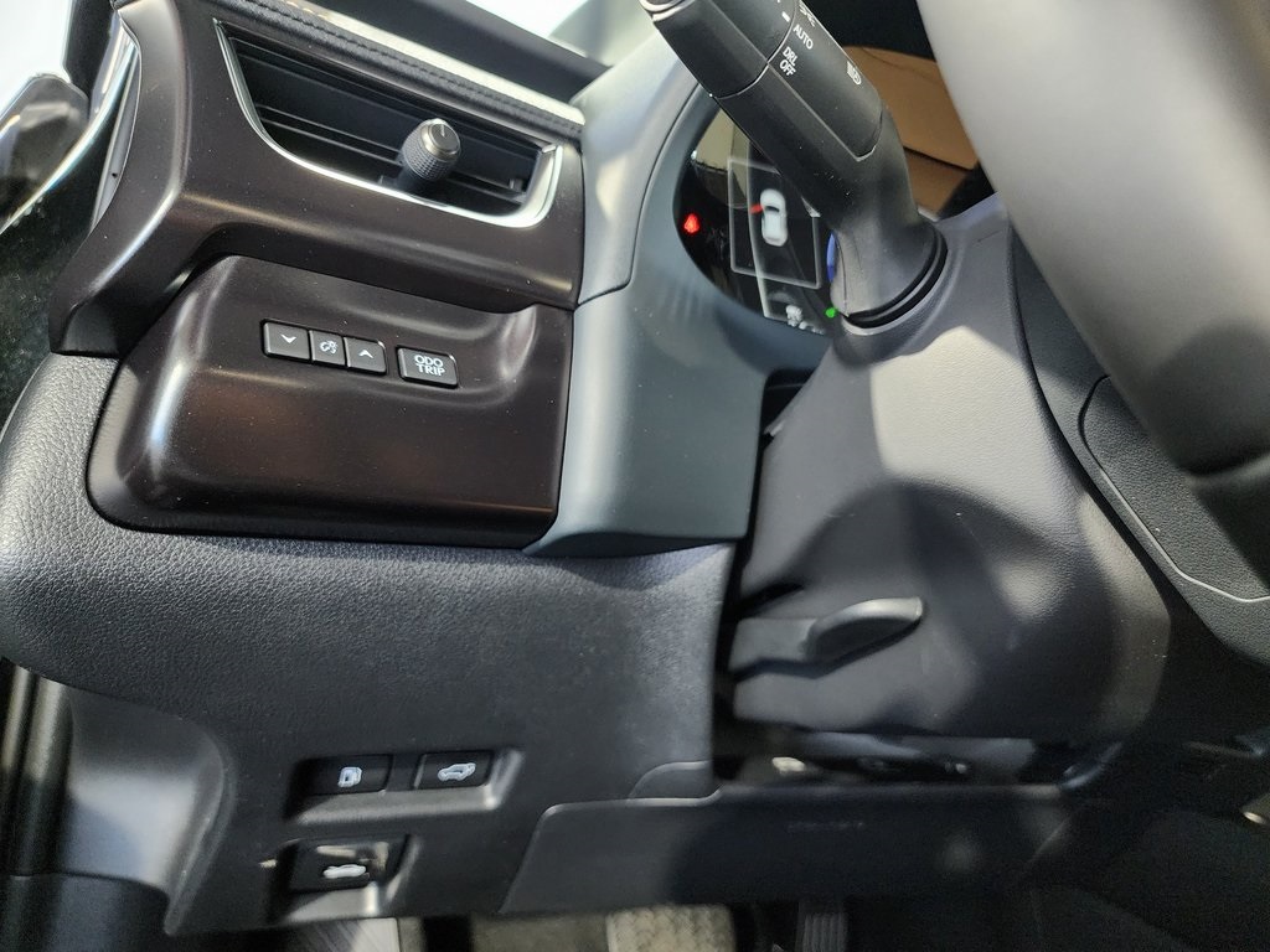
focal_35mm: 23
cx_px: 635
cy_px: 476
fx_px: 844
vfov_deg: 58.9
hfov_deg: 73.9
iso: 800
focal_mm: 6.4
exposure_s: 1/24
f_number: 1.8
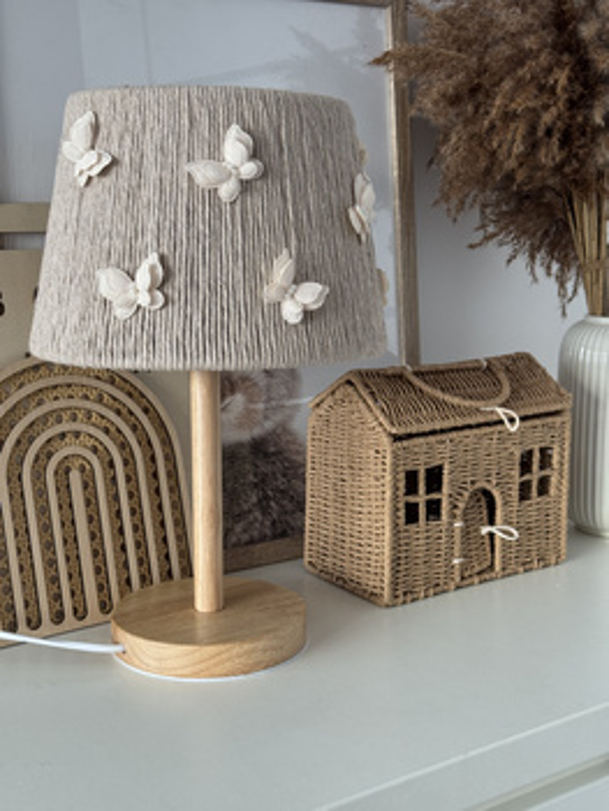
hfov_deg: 30.3
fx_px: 1125
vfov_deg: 39.6
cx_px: 304
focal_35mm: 48
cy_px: 406
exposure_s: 1/60
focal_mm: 6.76
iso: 125
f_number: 1.78
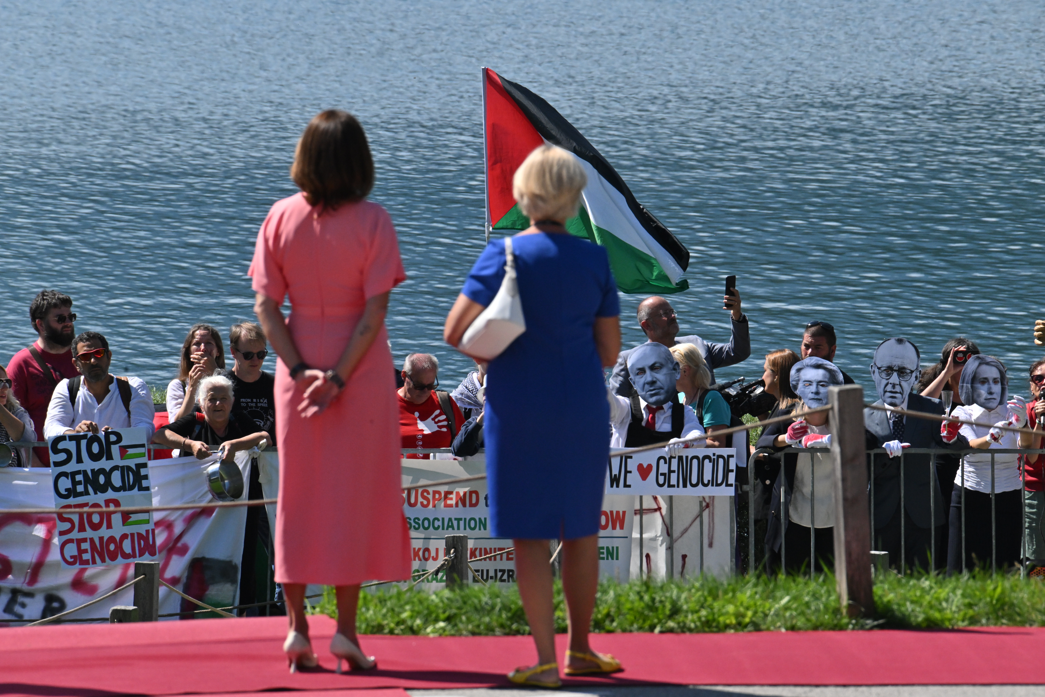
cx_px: 522
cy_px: 348
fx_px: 15964
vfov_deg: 2.5
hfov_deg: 3.7
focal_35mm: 550
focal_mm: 550
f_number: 16
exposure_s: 1/1600
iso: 1600
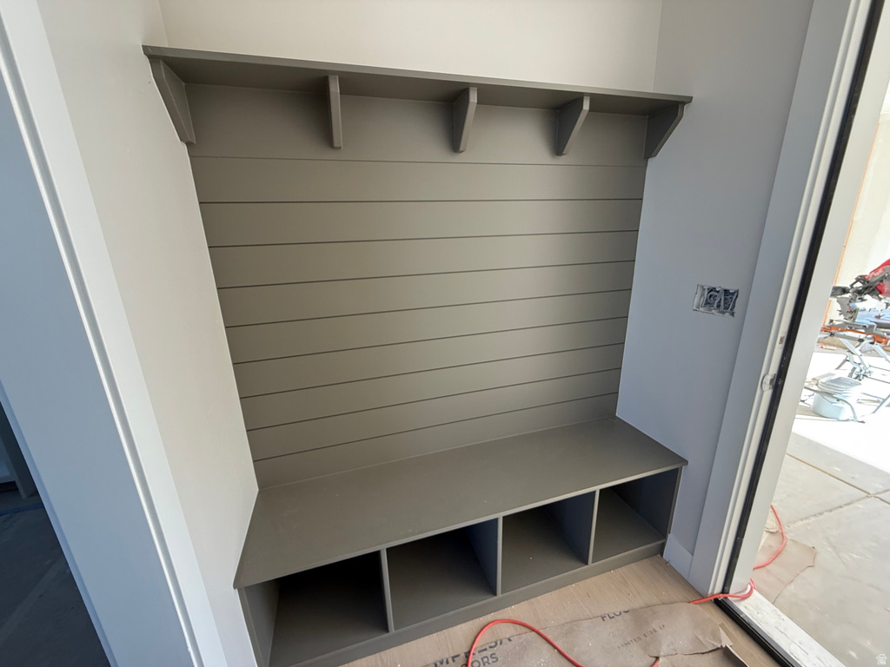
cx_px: 445
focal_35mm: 14
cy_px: 334
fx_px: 360
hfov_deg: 102.1
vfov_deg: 85.7
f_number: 2.2
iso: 125
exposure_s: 1/99
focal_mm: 2.22
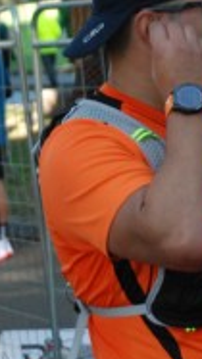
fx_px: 2994
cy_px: 188
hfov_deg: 3.9
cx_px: 184
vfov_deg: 6.9
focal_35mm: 314
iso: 1000
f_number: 5.3
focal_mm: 62
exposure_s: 1/320
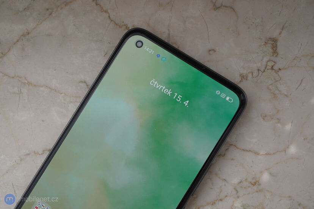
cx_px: 157
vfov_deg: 19.5
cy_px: 104
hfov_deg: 28.8
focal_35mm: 70
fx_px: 611
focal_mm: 70
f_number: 7.1
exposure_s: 1/160
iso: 800
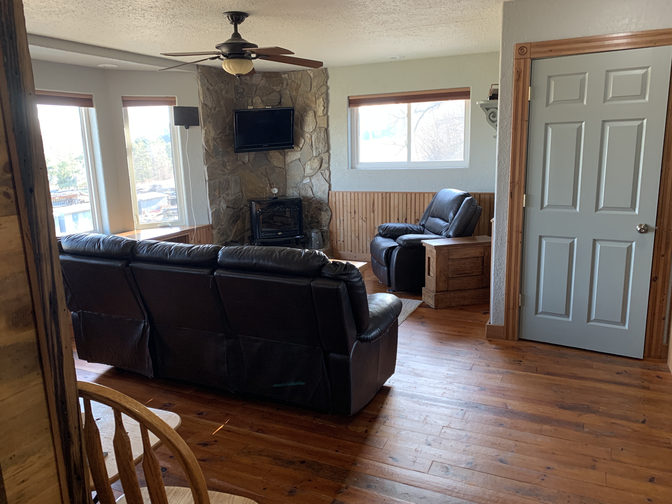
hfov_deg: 67.3
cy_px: 252
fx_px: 505
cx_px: 336
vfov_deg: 53.1
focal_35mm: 26
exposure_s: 1/60
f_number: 1.8
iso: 160
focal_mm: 4.25
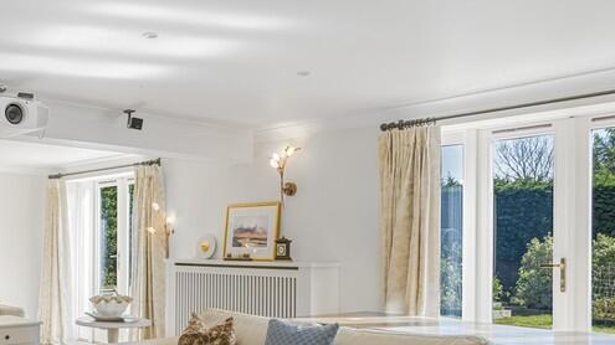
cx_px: 98
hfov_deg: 46.9
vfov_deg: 29.3
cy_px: 243
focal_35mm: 40
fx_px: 653
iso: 200
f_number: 8
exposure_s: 1/15
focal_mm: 18.5
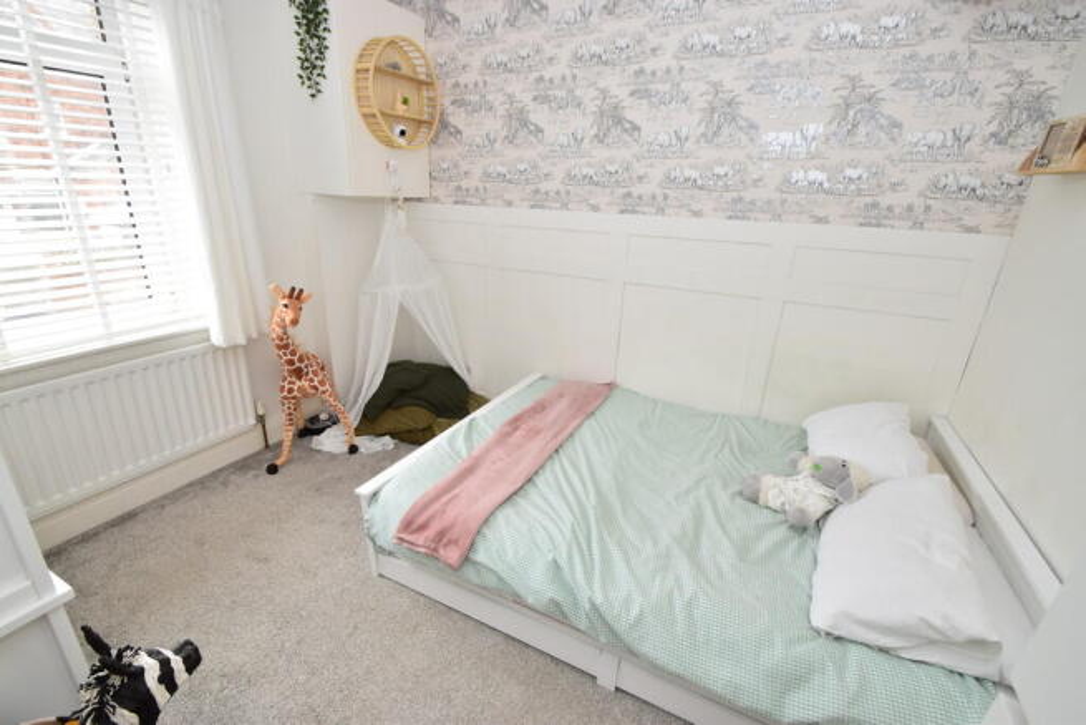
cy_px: 362
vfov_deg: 77.4
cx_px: 543
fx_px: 453
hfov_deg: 100.4
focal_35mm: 15
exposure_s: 1/125
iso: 800
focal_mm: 10
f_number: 9
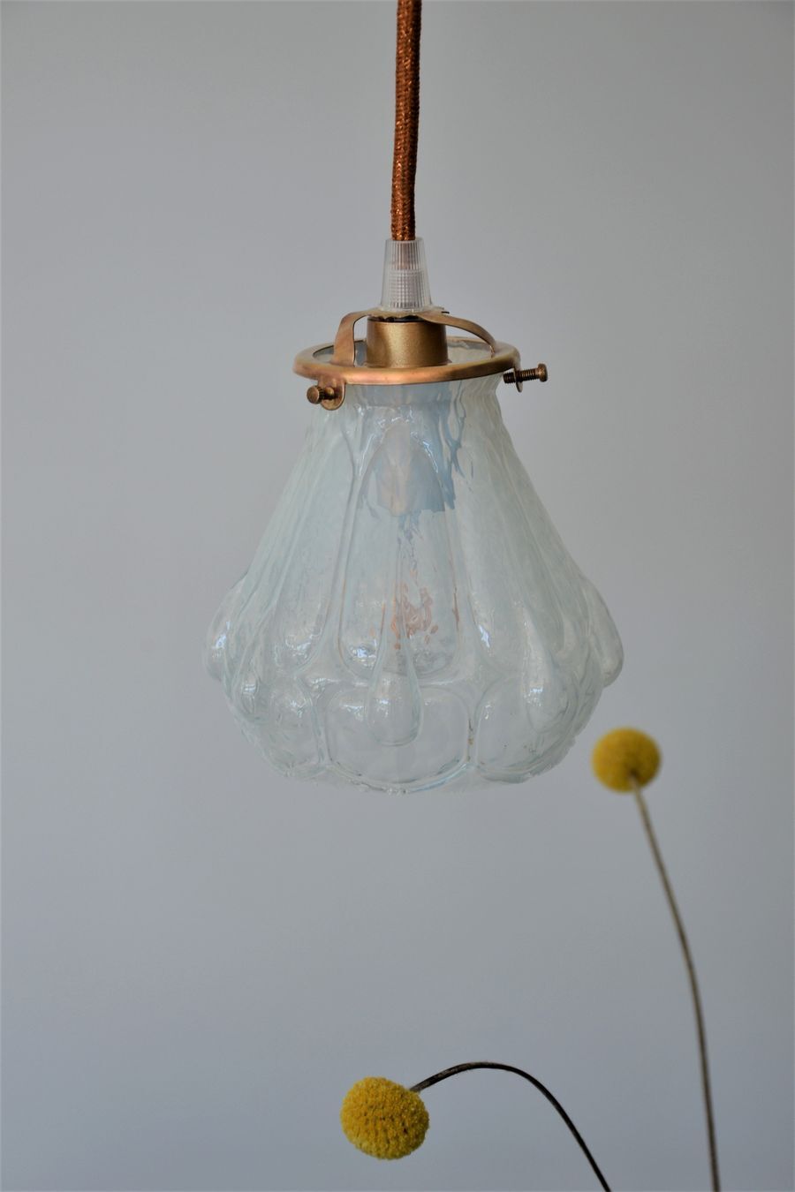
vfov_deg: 26.0
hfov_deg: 17.5
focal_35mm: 78
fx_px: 2584
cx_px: 398
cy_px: 596
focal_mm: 52
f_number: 5.6
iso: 280
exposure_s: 1/125
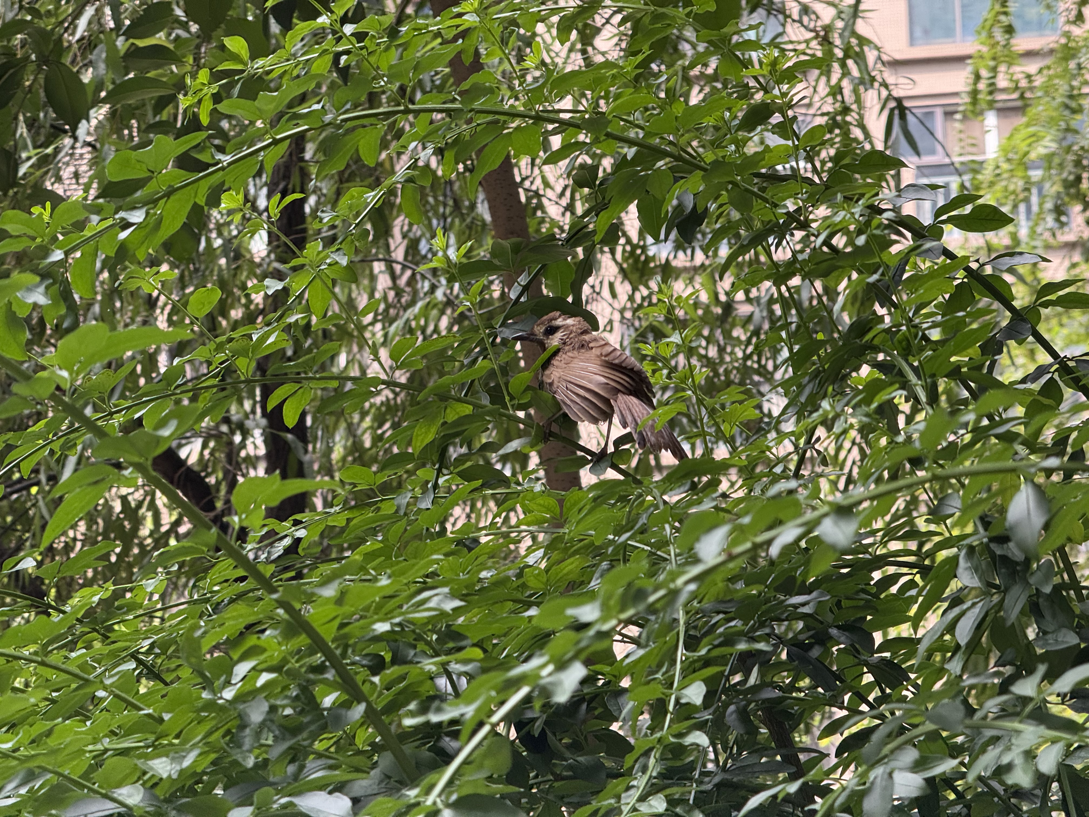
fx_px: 3775
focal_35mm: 120
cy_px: 408
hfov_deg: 16.4
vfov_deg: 12.3
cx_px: 544
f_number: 2.8
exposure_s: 1/99
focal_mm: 15.66
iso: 80
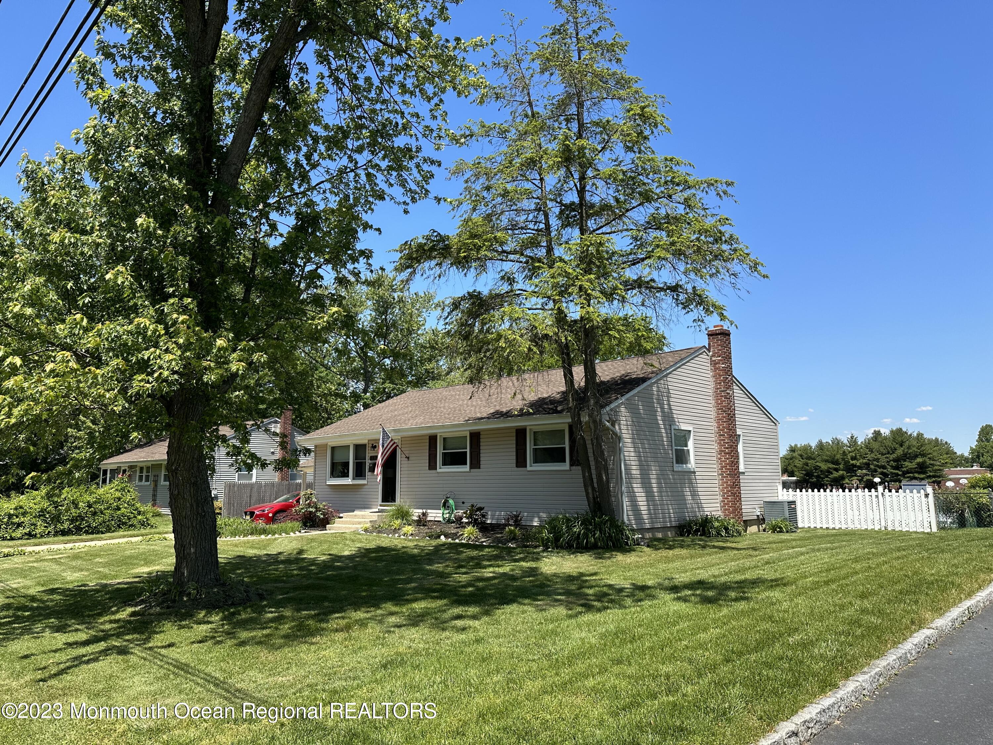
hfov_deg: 71.6
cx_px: 496
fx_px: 688
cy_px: 372
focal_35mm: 24
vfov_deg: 56.8
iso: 80
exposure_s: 1/3155
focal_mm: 6.86
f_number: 1.78
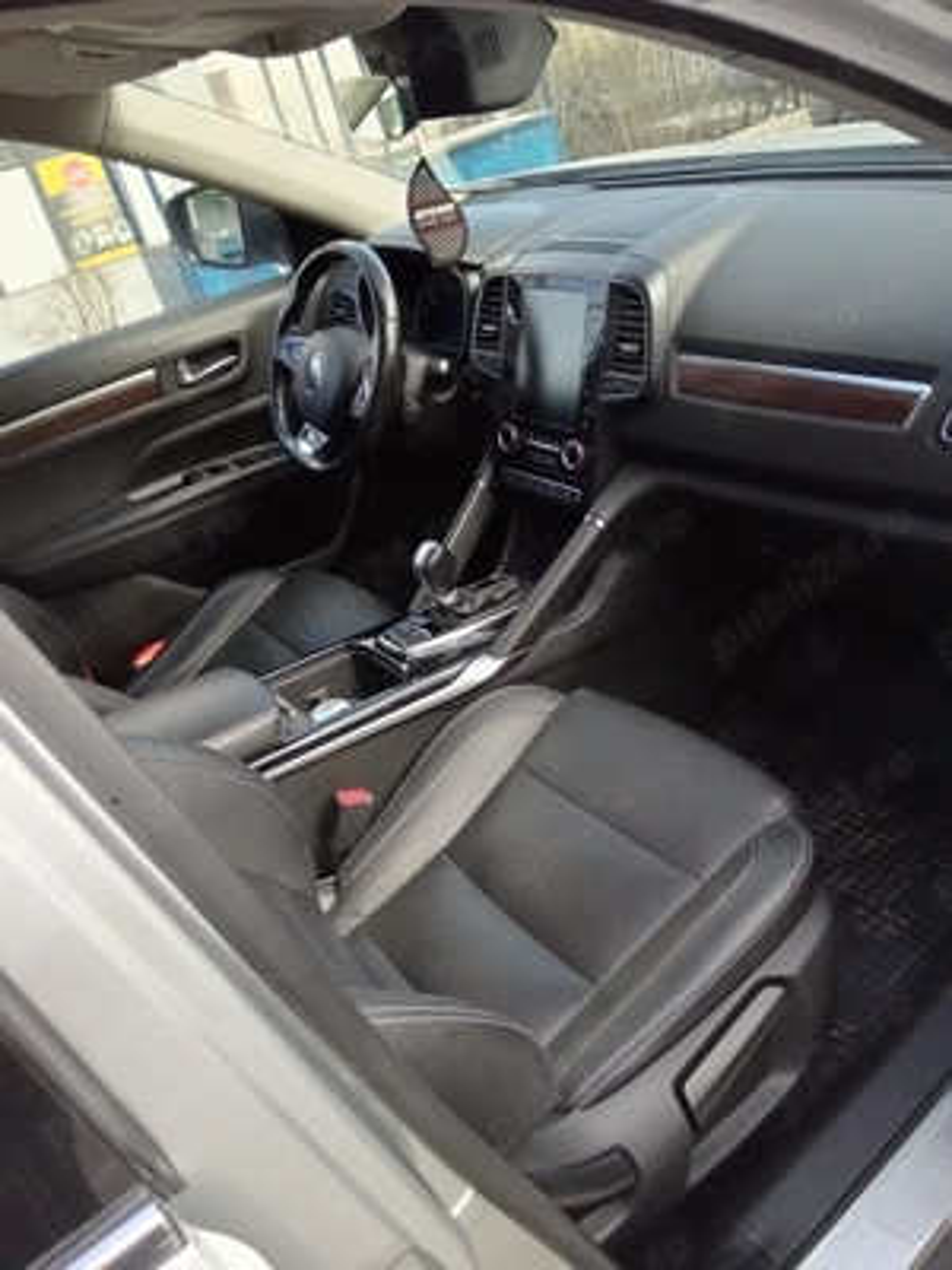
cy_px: 635
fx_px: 990
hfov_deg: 51.4
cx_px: 476
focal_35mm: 27
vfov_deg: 65.3
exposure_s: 1/900
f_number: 1.9
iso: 2510
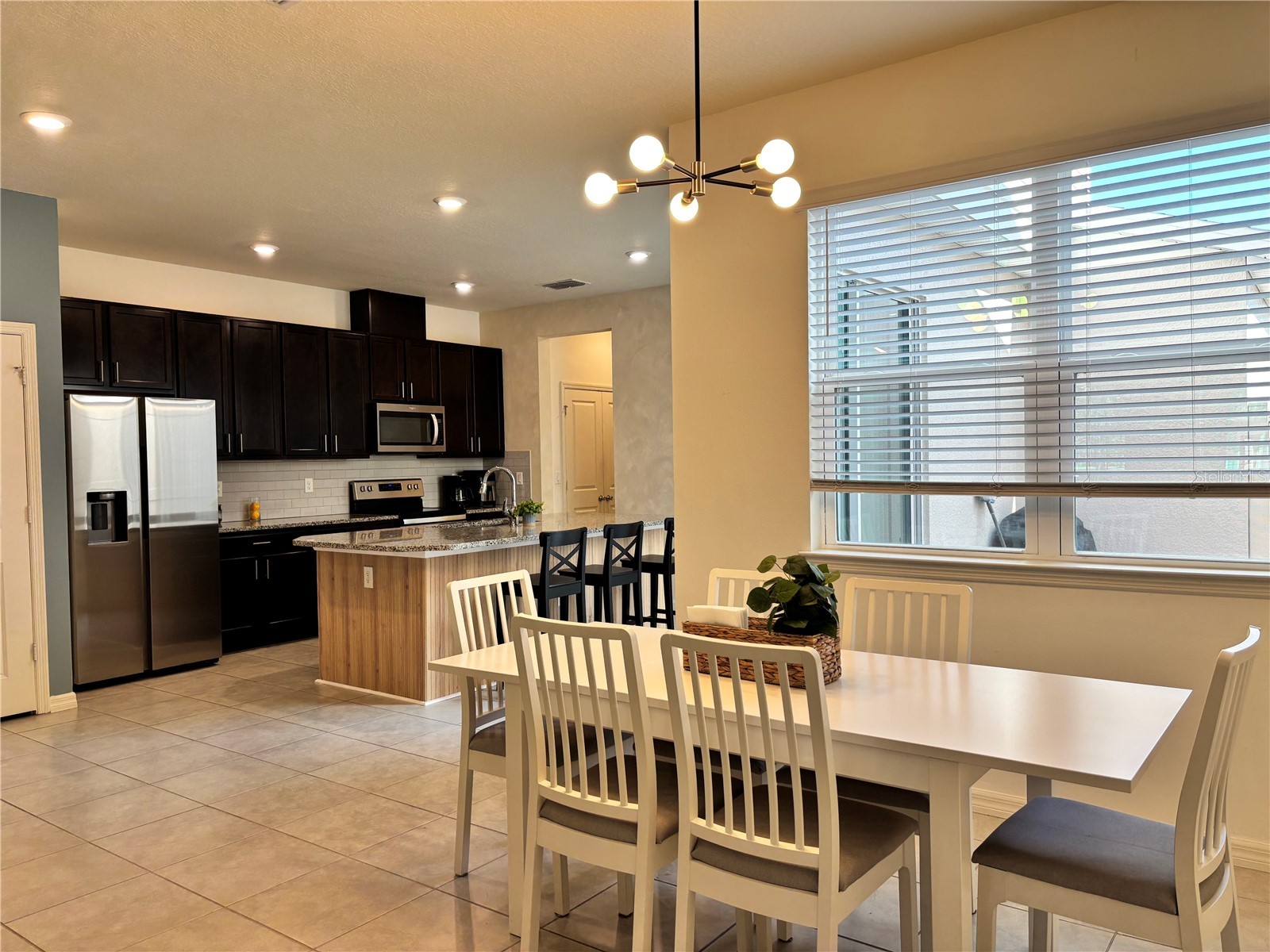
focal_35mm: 26
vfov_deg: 53.1
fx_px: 954
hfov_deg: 67.3
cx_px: 635
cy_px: 476
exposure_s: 1/120
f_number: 1.6
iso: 80
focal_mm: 5.96
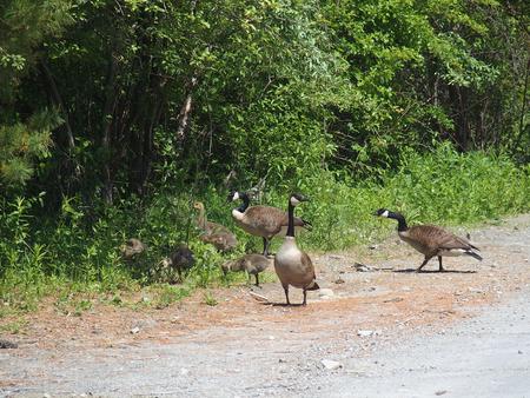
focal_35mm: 300
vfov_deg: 5.0
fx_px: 4596
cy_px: 199
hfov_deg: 6.6
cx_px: 265
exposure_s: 1/800
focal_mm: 64.3
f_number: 3.5
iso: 100
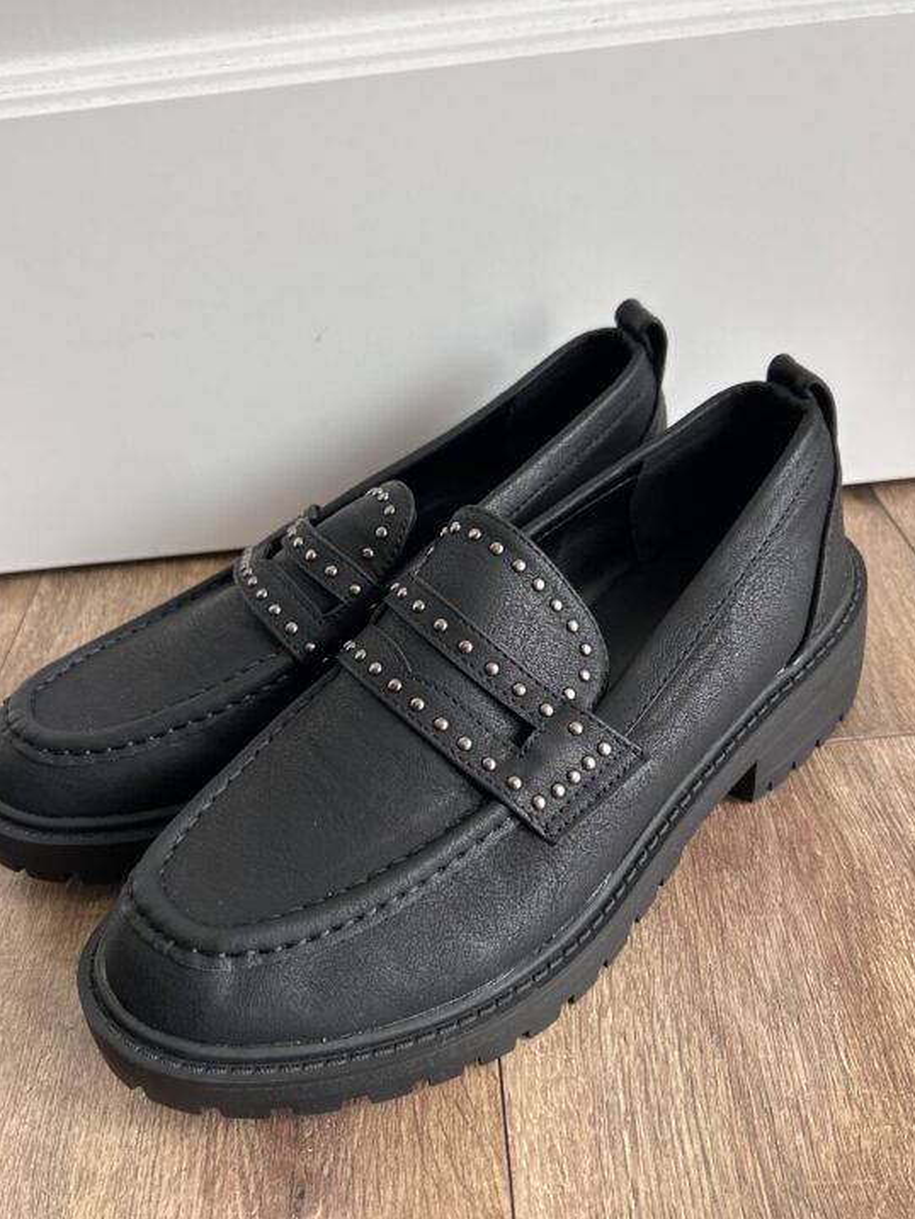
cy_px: 626
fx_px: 1022
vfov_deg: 61.6
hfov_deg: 48.2
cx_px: 427
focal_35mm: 29
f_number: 1.5
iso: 160
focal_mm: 5.7
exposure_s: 1/60
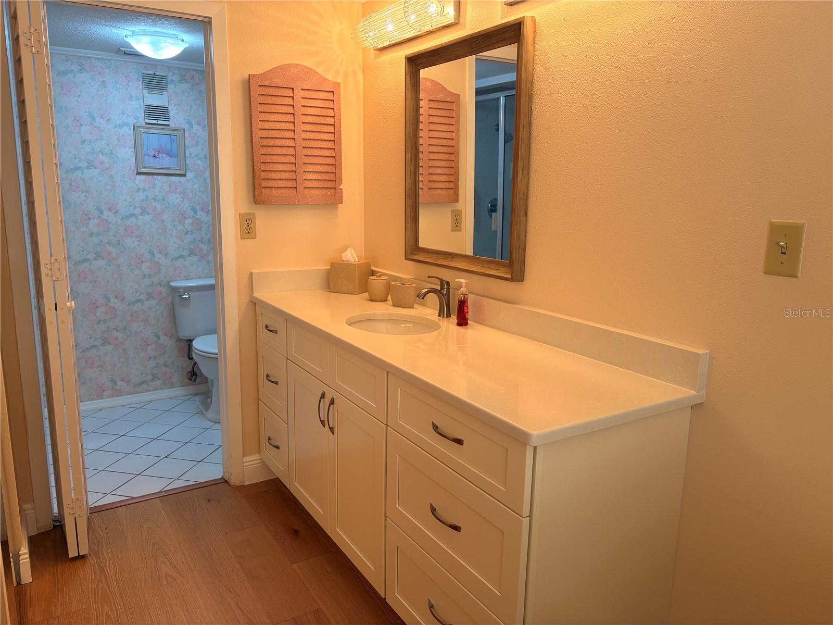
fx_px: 626
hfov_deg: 67.3
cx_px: 416
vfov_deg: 53.1
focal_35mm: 26
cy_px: 312
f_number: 1.6
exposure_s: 1/60
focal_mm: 5.96
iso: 100
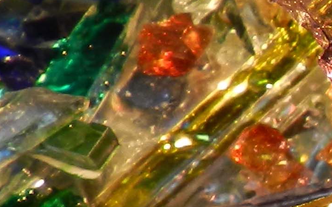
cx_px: 776
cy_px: 326
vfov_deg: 9.3
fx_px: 1230
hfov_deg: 12.4
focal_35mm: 136
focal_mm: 4
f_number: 4
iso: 160
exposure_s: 1/40
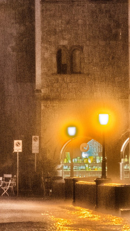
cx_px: 164
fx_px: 2031
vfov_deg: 6.5
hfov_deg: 3.7
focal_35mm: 331
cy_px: 100
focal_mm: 75
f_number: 5.3
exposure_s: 1/8
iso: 1600
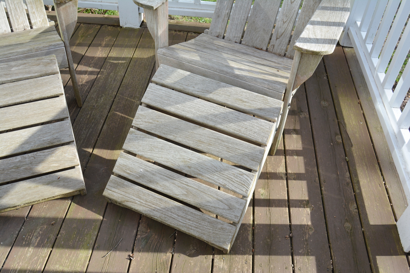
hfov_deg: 57.2
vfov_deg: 40.0
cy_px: 136
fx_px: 376
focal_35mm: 33
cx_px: 205
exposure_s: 1/200
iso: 200
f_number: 7.1
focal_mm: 22
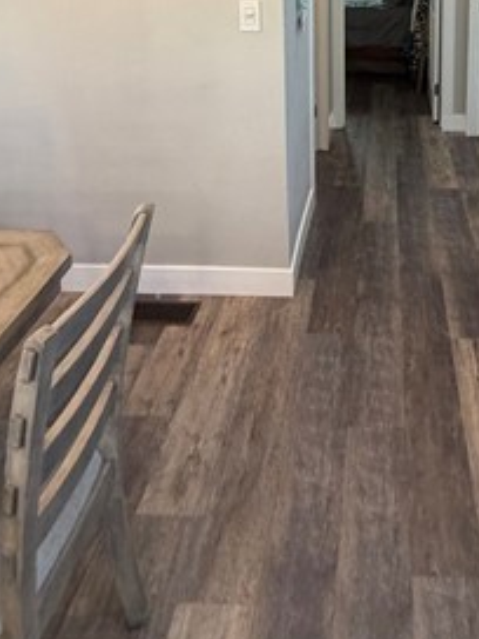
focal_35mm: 33
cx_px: 376
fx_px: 609
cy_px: -5
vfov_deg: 46.1
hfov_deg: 41.3
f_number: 2.2
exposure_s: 1/120
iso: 320
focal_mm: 2.22
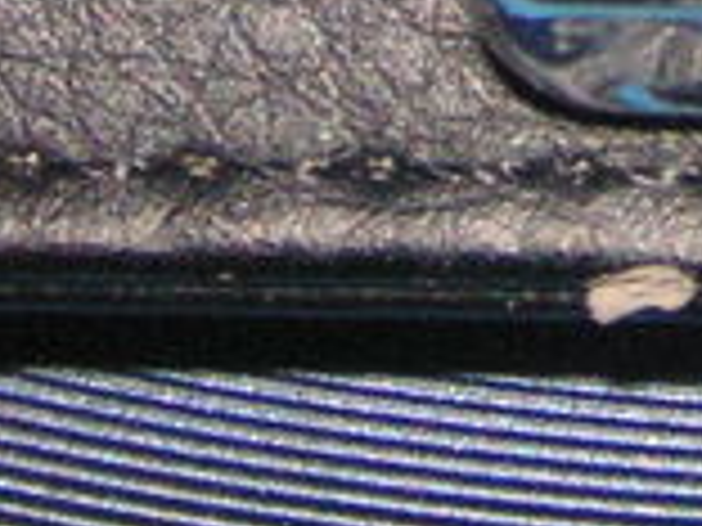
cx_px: 1346
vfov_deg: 3.0
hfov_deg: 4.0
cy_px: -1106
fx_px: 9896
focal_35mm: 488
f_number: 11
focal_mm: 12.6
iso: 160
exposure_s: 1/90
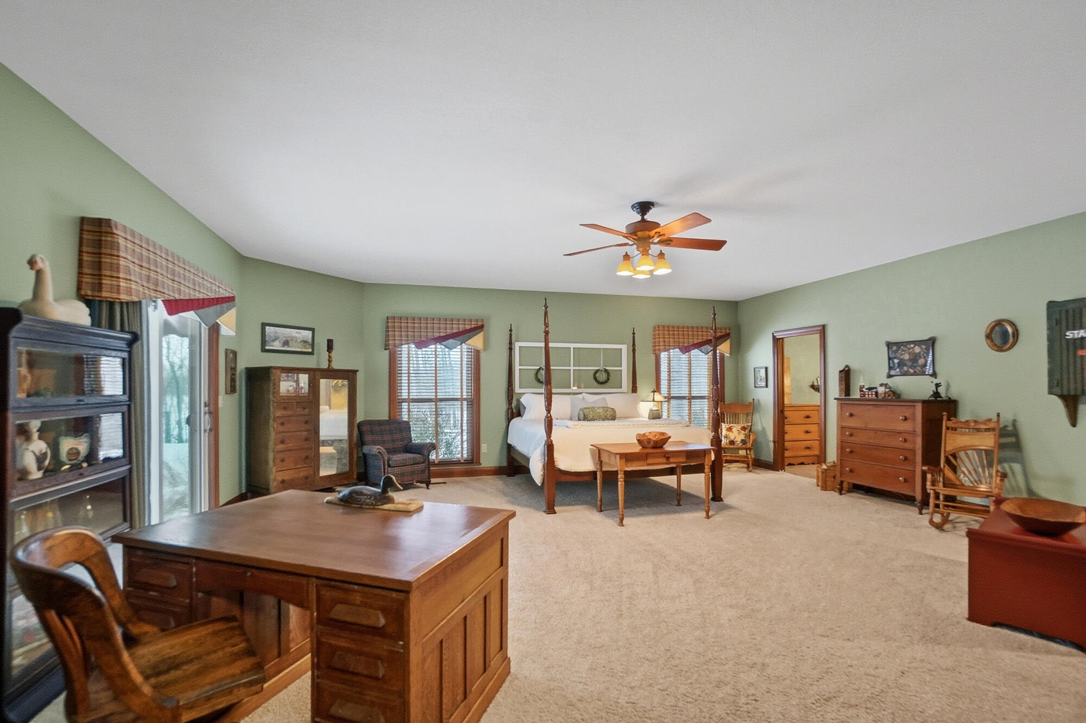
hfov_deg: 100.4
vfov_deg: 77.3
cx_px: 543
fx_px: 452
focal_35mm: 15
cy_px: 362
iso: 125
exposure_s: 1/45
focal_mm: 10
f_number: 5.6
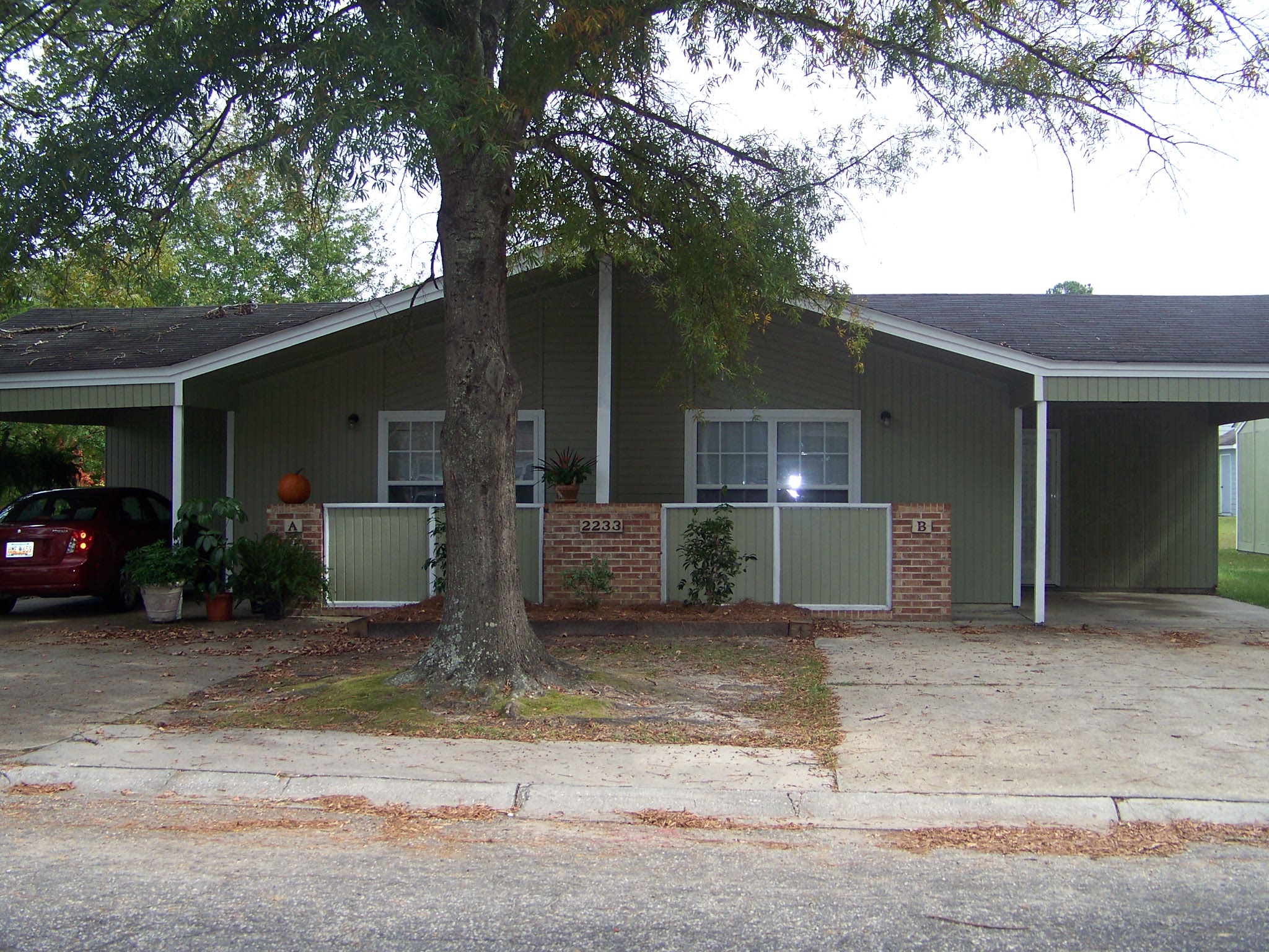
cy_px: 476
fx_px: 1576
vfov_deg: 33.6
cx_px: 634
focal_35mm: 43
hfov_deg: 43.9
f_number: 2.8
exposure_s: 1/320
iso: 64
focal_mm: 6.75
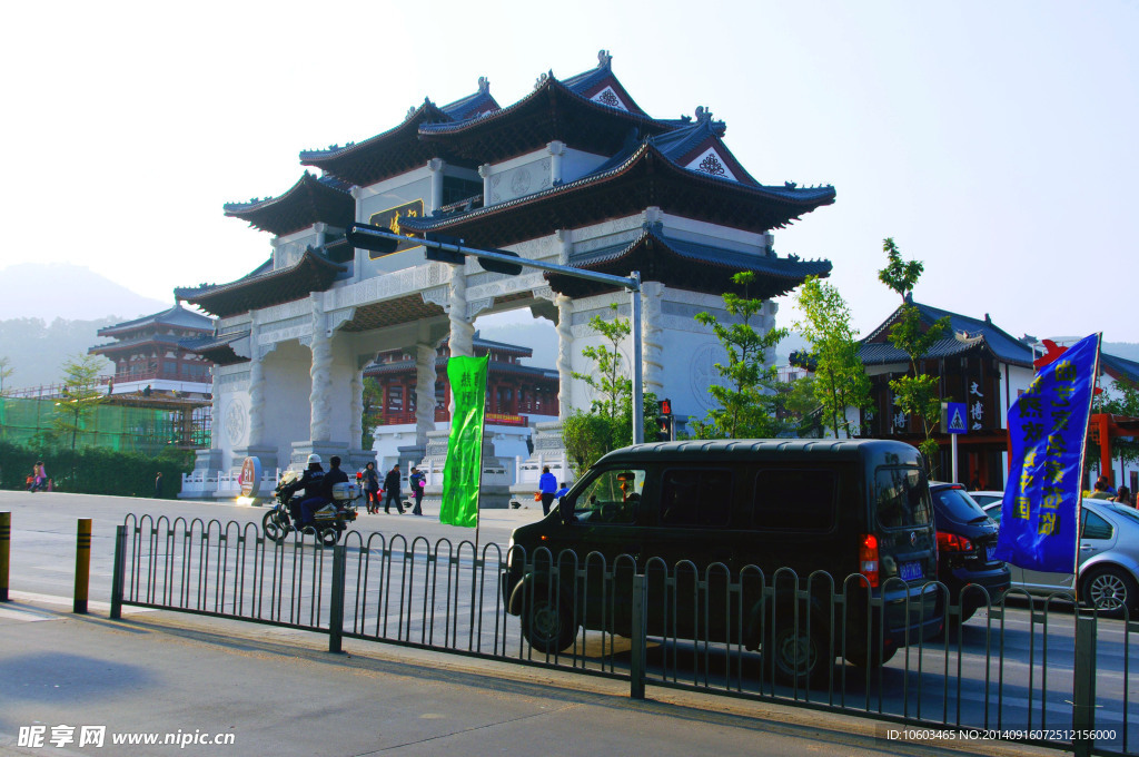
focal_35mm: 39
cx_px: 570
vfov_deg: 34.1
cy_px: 378
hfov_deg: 49.6
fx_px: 1232
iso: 200
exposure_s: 1/200
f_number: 9
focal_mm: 26.25
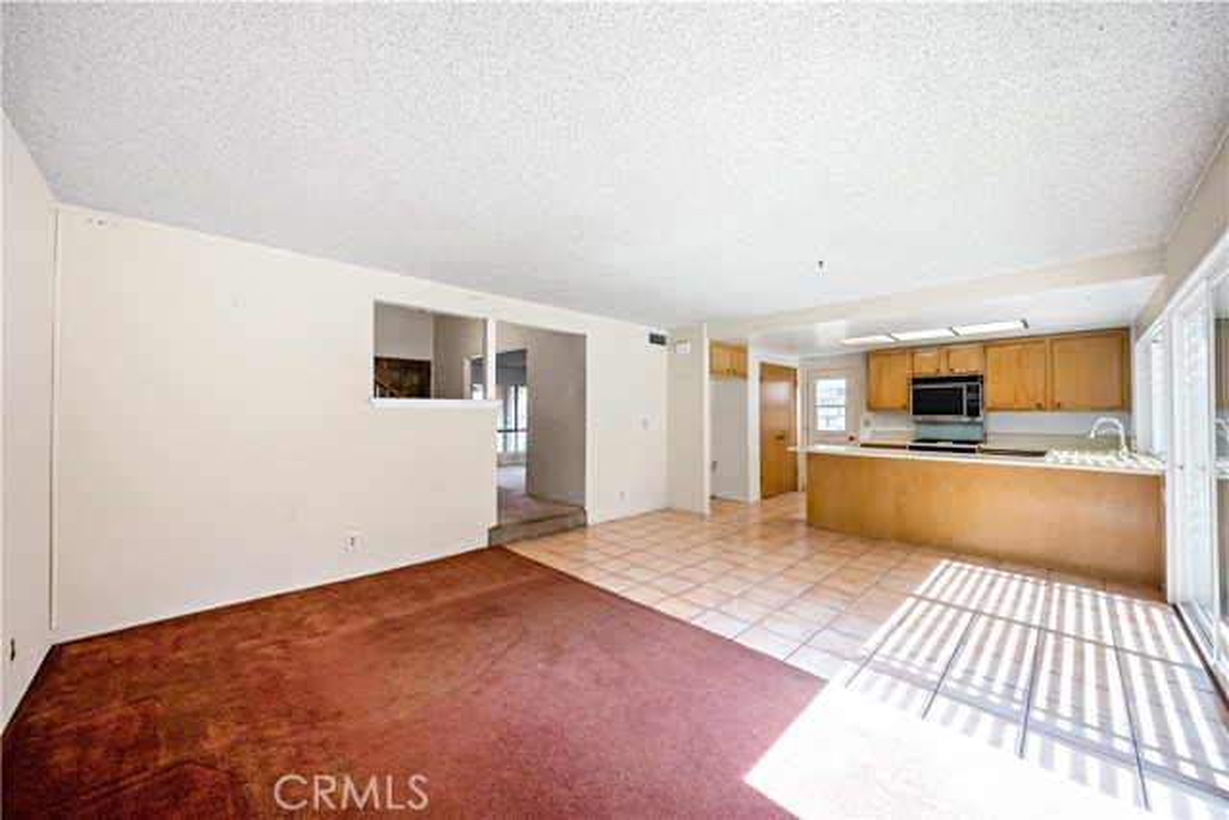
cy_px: 410
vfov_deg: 85.5
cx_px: 614
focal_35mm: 13
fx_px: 444
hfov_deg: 108.3
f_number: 5
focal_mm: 13
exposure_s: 1/250
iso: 1000
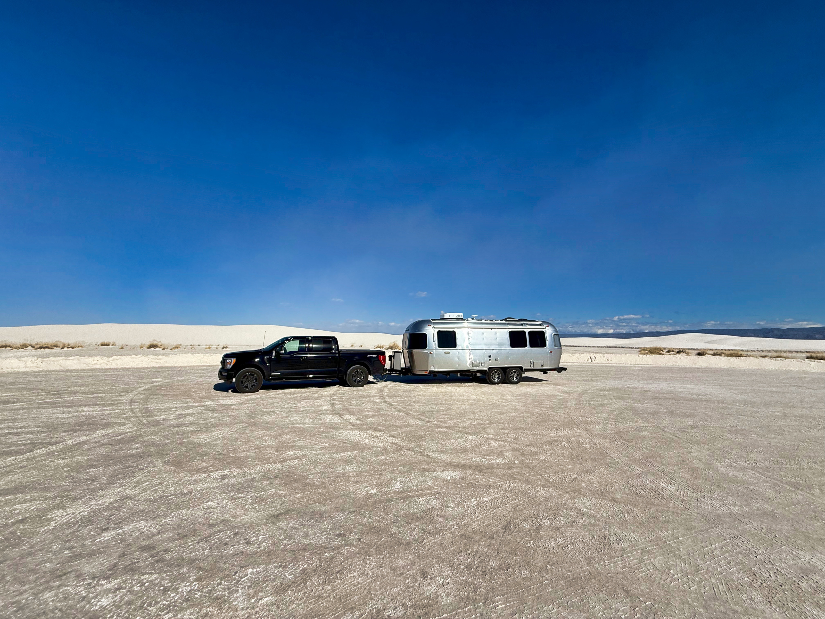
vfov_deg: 85.7
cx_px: 412
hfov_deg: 102.1
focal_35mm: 14
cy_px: 310
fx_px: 334
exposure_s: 1/6173
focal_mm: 2.22
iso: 50
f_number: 2.2
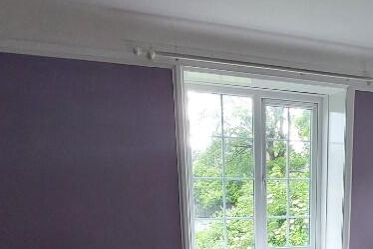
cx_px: 311
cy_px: 270
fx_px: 383
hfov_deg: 48.2
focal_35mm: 37
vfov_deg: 32.0
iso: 250
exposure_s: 1/50
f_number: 2.2
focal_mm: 1.74
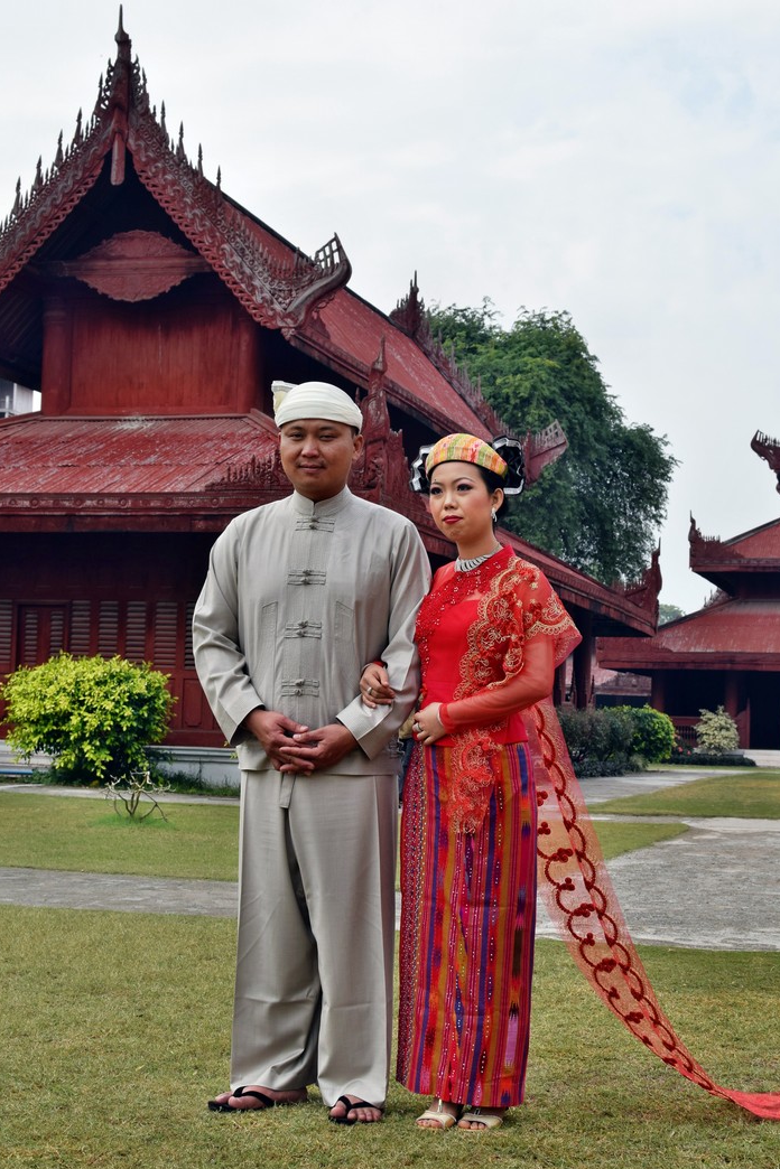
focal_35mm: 57
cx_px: 399
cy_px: 628
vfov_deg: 35.3
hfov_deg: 24.0
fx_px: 1837
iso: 200
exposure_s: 1/320
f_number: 9
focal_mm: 35
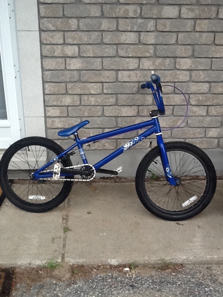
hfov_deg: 32.9
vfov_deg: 42.9
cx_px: 112
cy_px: 148
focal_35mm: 44
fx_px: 378
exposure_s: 1/120
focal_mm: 2.03
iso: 80
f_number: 2.4
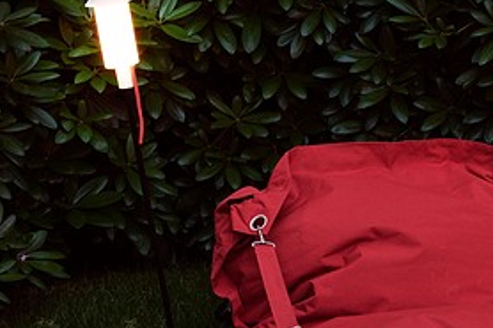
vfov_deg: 8.8
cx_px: 538
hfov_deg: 12.9
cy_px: 204
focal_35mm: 156
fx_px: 2135
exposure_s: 1
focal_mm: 50
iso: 800
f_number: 5
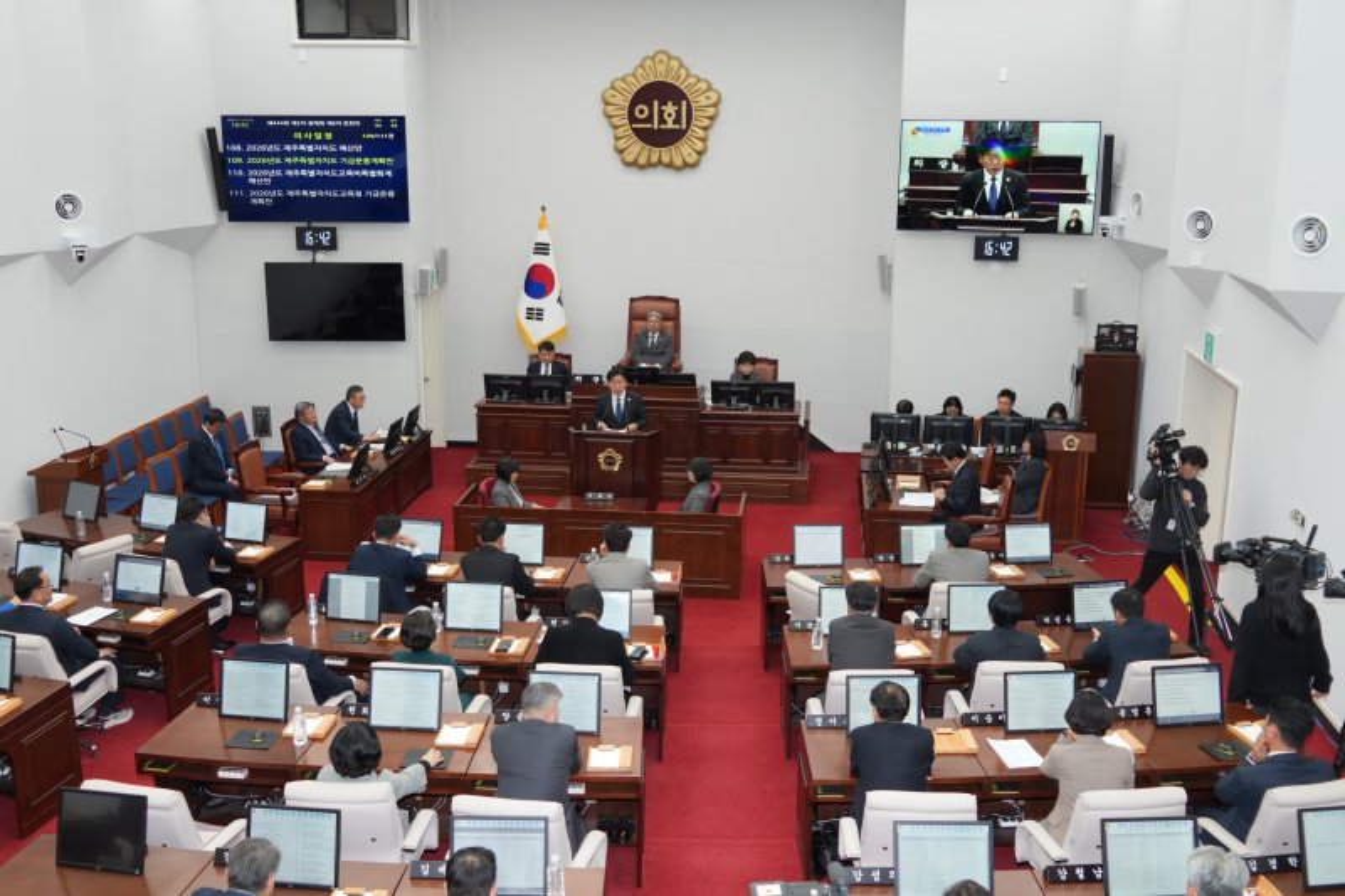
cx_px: 672
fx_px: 1345
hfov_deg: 53.1
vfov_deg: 36.9
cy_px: 448
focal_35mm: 36
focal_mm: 24
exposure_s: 1/160
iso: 640
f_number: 3.5
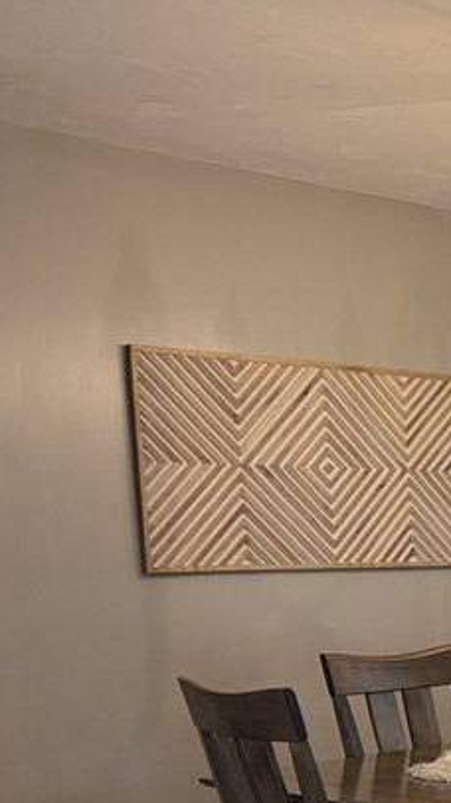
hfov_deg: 16.1
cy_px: 726
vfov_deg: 30.5
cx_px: 742
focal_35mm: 66
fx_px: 1405
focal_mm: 6.76
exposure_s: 1/120
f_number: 1.78
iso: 160
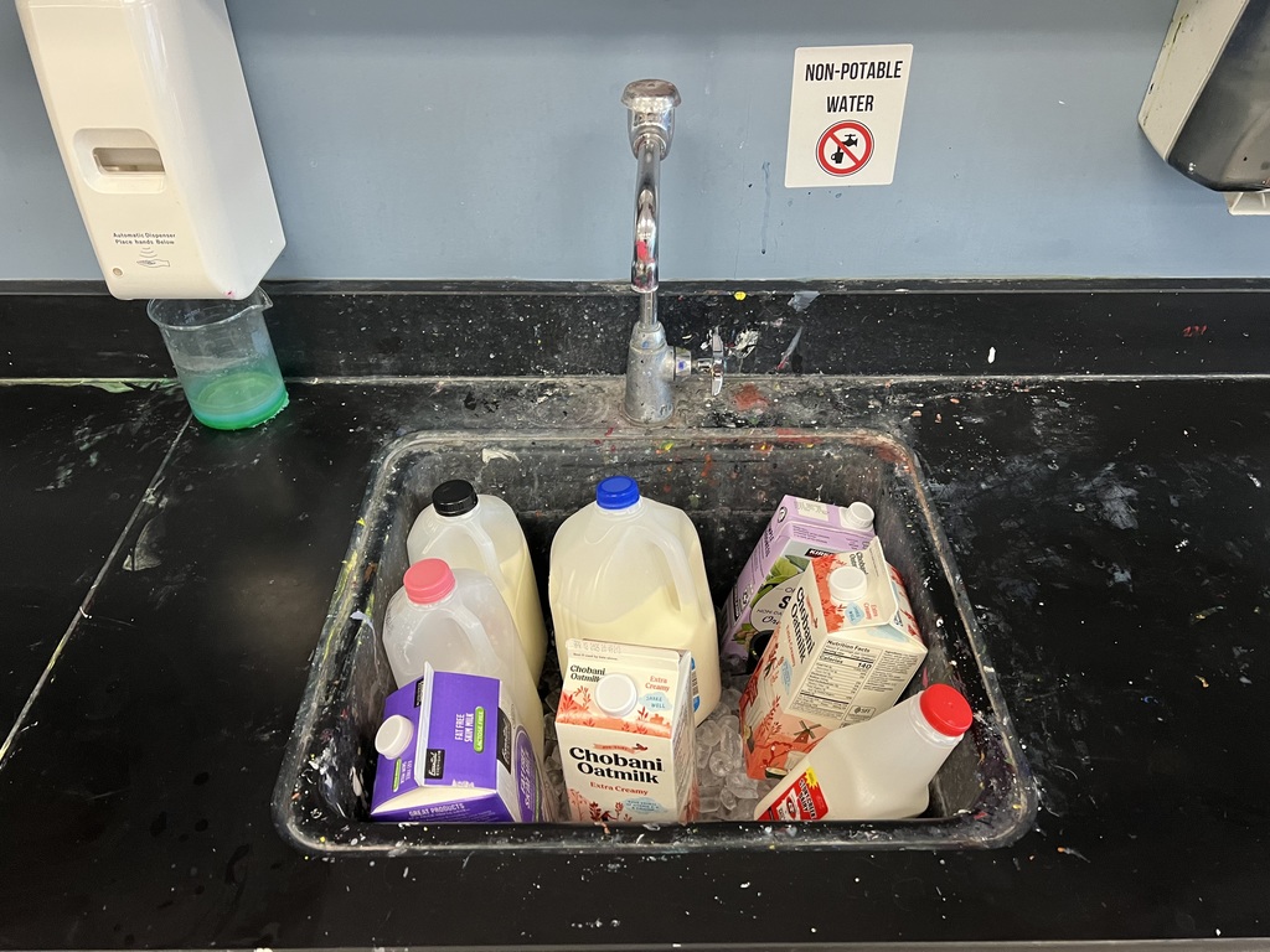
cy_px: 476
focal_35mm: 26
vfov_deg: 53.1
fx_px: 954
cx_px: 635
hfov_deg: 67.3
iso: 400
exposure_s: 1/59
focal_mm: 5.7
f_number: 1.5
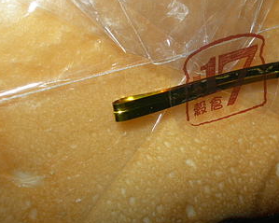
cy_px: 66
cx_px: 180
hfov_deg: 30.3
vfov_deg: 24.4
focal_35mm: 62
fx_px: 512
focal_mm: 7.8
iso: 50
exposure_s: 1/60.1
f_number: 4.8
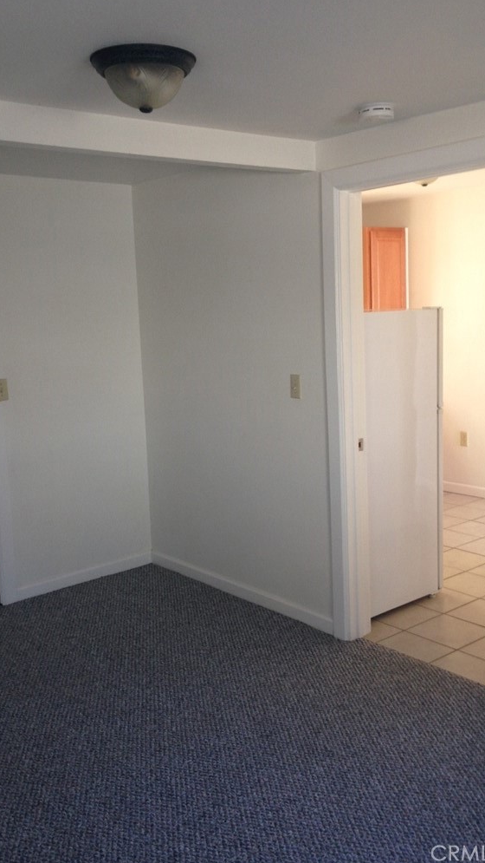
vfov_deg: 54.0
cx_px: 255
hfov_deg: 32.0
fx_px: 846
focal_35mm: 37
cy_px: 422
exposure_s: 1/20
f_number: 2.4
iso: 64
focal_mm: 4.12
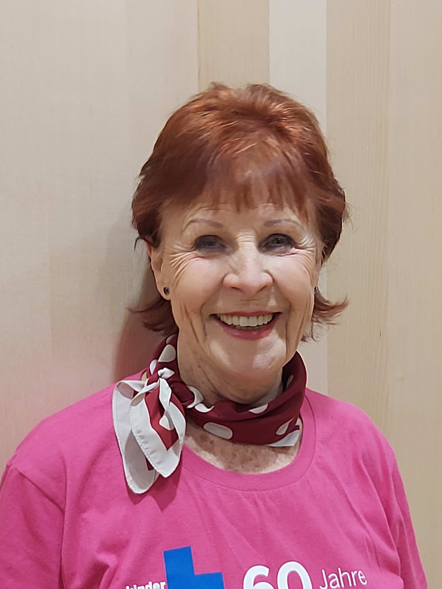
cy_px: 294
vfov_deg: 67.3
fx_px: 443
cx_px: 221
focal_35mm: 26
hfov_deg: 53.1
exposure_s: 1/50
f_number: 1.7
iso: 160
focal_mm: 3.92
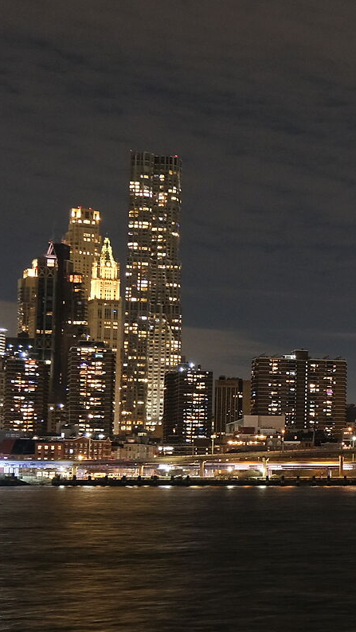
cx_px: 667
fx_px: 1275
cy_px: 396
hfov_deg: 13.9
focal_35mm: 76
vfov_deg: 27.8
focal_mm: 16
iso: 800
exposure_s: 1
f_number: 4
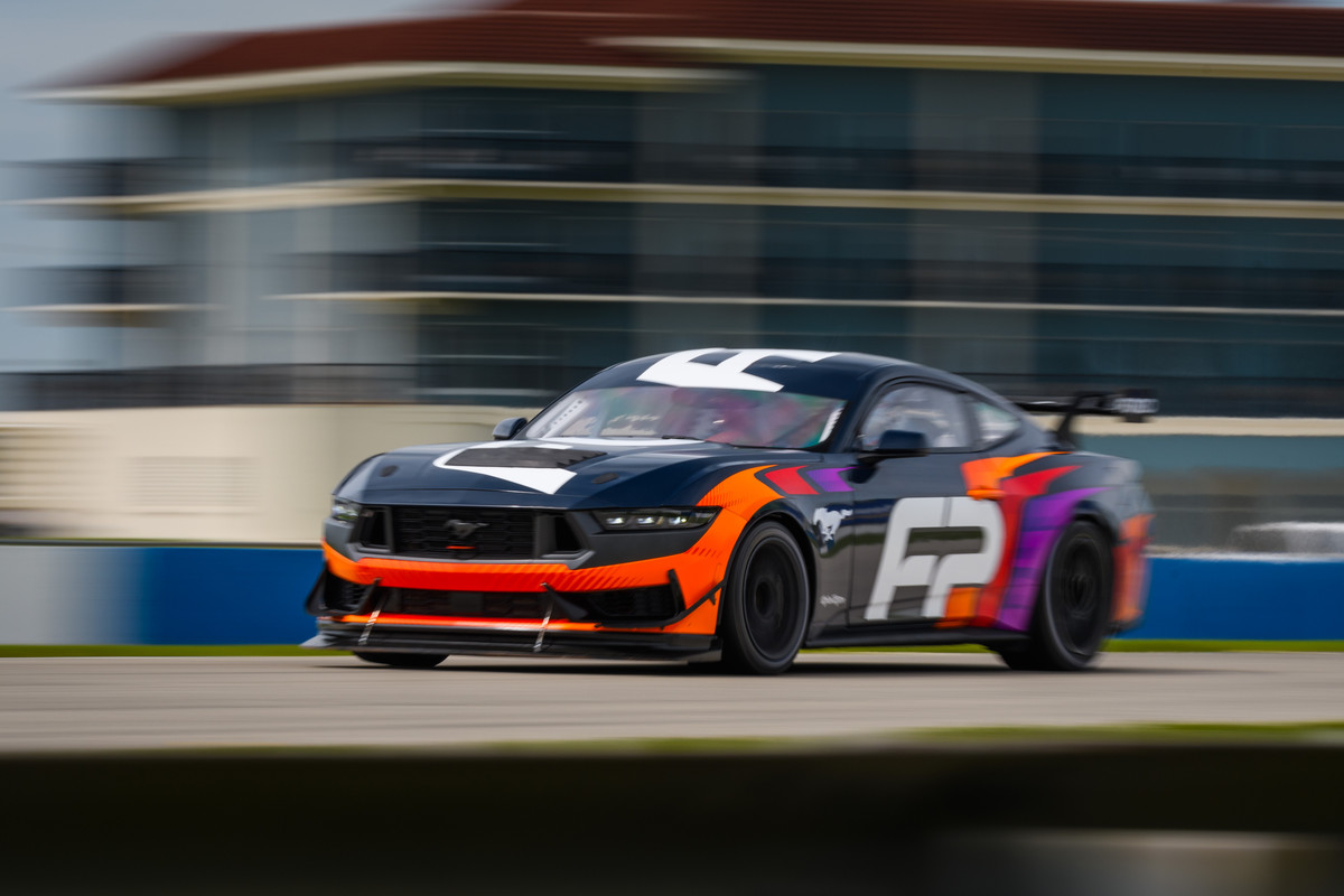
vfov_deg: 4.7
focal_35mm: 292
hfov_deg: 7.0
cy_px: 448
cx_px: 672
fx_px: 10919
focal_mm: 195
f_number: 16
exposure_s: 1/40
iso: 100
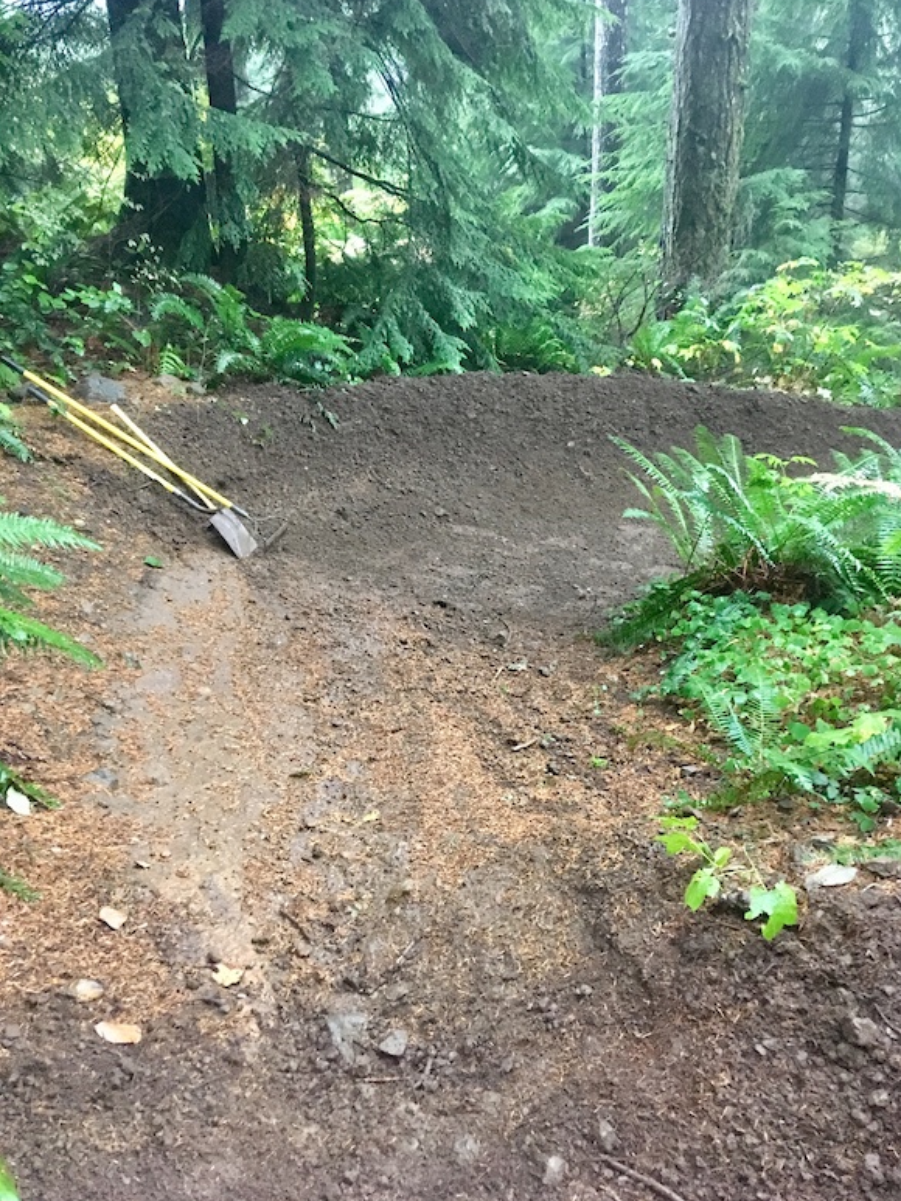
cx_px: 464
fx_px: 1041
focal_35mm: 30
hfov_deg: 46.8
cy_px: 601
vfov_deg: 60.0
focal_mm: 4.15
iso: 320
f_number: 2.2
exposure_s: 1/15
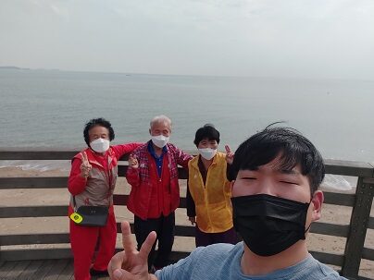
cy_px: 140
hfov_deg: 67.3
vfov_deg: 53.1
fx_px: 281
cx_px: 187
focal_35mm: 26
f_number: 2
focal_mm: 3.75
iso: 64
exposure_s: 1/1902
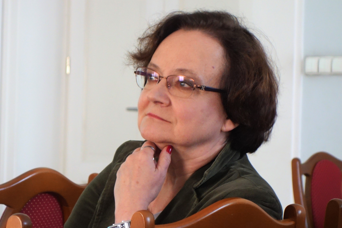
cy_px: 114
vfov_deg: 13.7
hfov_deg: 20.4
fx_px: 950
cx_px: 171
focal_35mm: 100
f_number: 4.9
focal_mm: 37.1
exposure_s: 1/8
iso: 800
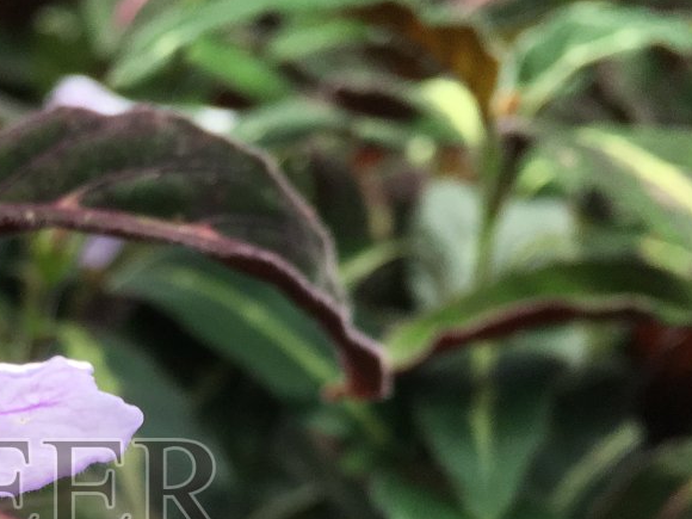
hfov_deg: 23.6
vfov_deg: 18.0
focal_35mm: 80
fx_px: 1599
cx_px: 39
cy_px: 520
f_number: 2.2
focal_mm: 4.15
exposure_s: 1/100
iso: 40
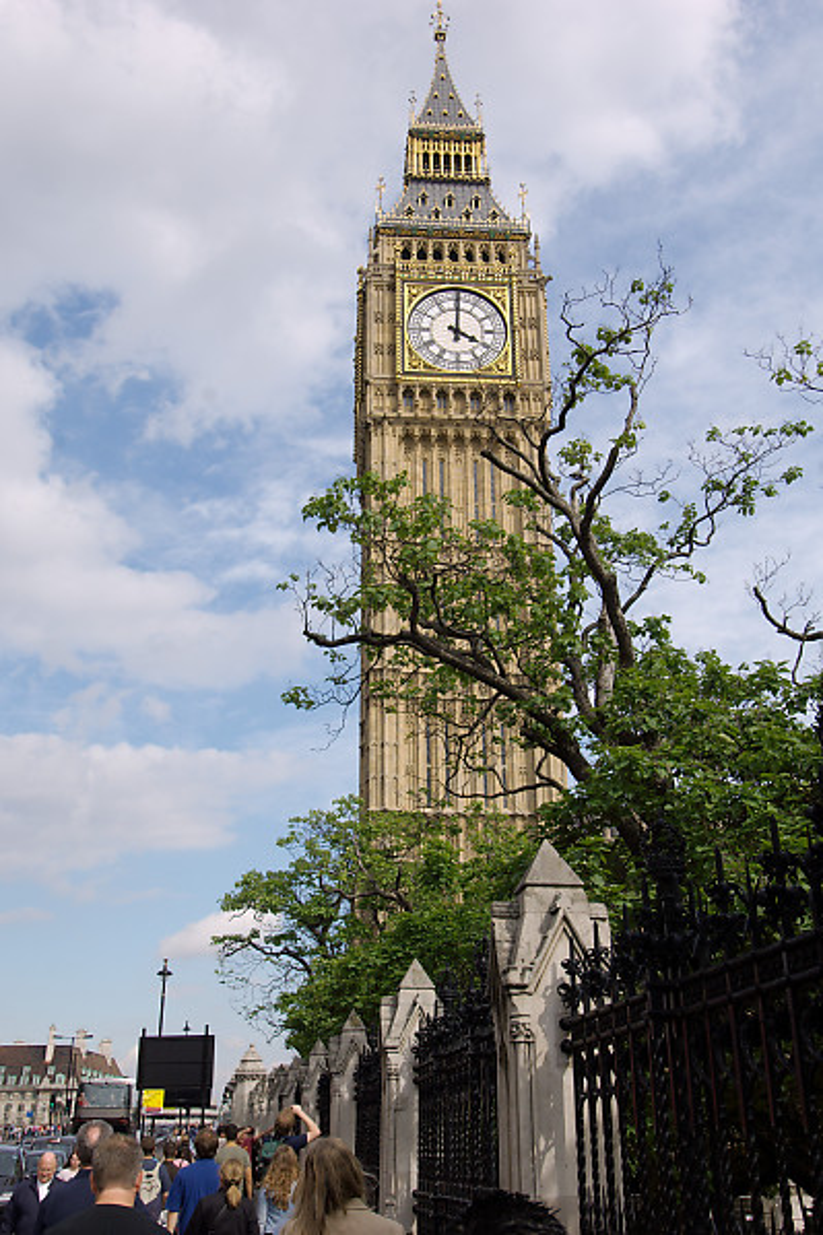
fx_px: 1235
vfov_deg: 53.1
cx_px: 412
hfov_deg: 36.9
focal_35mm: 36
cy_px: 618
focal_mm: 24
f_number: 8
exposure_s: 1/200
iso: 100
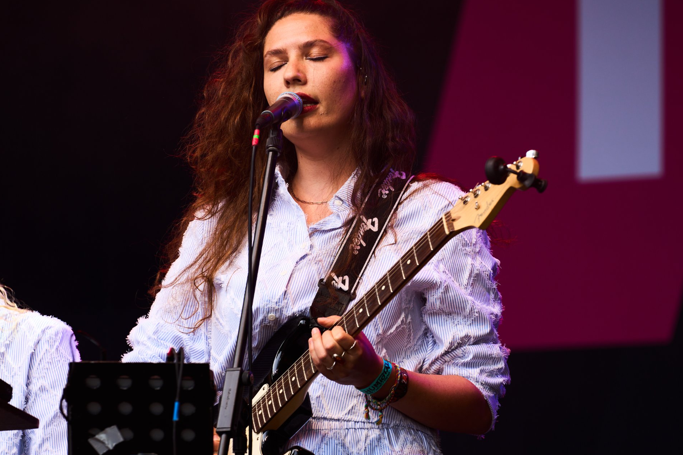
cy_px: 225
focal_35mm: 270
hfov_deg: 7.6
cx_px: 374
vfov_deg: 5.1
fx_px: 5122
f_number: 4
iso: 125
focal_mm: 200
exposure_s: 1/320
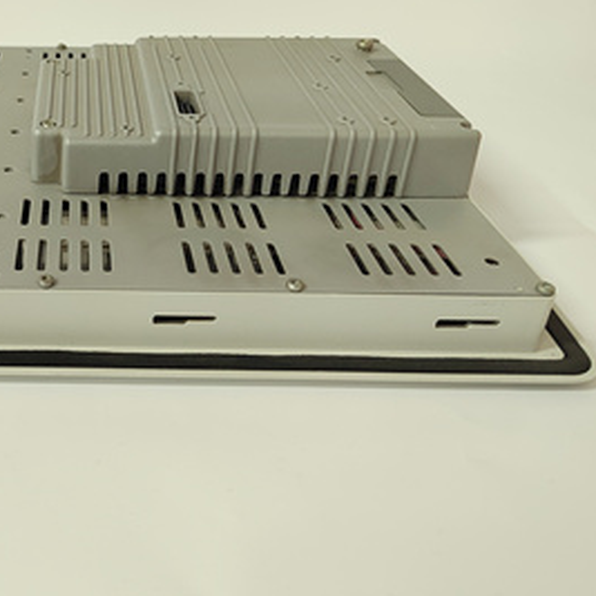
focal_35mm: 38
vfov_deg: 43.6
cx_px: 63
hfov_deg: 40.6
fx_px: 740
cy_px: 229
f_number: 1.9
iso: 1781
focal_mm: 5.52
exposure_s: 1/60
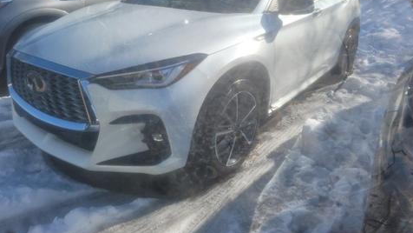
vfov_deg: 38.5
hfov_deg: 64.3
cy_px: 75
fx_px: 329
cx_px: 204
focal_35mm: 30
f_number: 1.8
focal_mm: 5.4
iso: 50
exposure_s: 1/3092
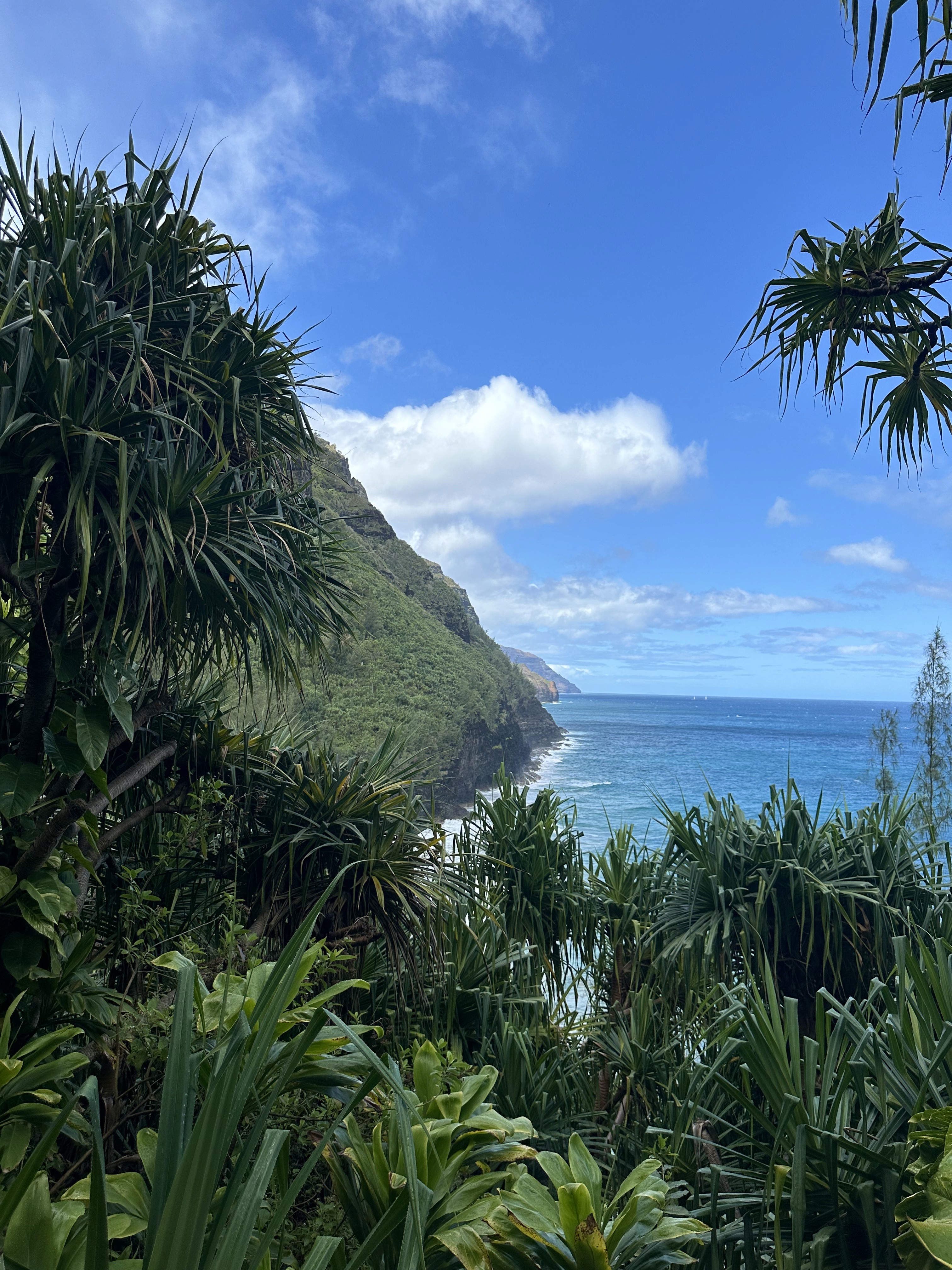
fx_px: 880
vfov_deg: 71.6
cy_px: 635
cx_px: 476
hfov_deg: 56.8
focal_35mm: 24
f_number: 1.78
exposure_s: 1/3472
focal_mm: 6.86
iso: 80
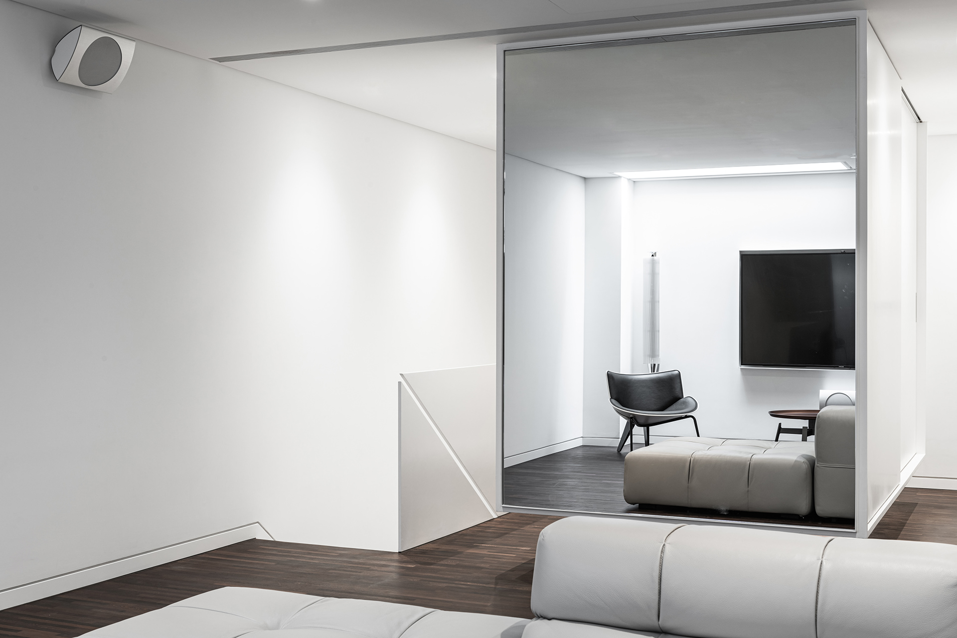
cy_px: 319
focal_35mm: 45
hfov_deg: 43.6
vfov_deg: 29.9
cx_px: 478
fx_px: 1196
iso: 100
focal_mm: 45
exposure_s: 1
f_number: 10
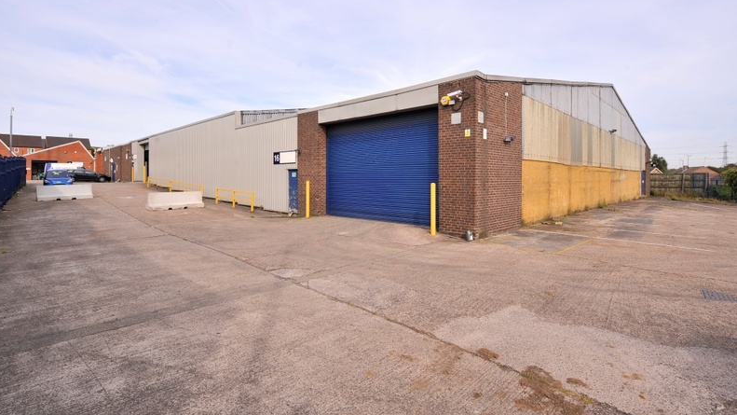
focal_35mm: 18
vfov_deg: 60.8
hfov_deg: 92.7
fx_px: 352
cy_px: 178
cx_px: 369
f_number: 8
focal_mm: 17
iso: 200
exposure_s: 1/320
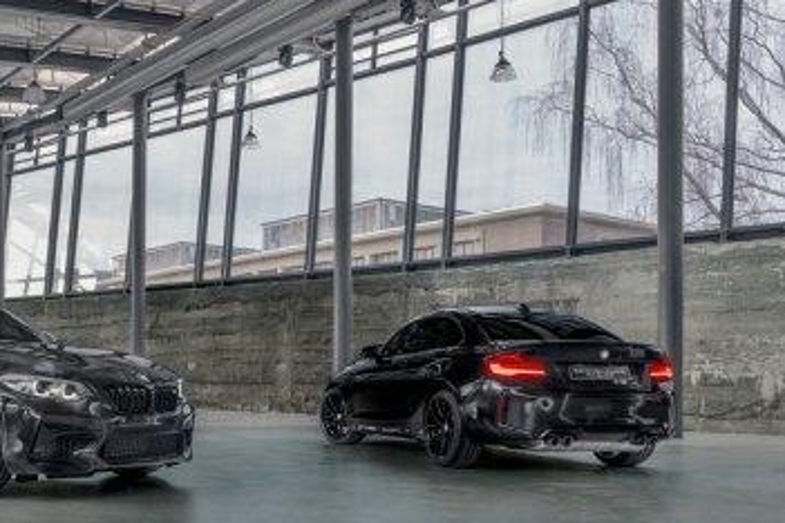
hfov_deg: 45.8
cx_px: 201
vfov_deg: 32.2
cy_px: 369
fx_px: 894
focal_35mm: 41
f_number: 8
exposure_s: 1.6
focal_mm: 24
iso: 100
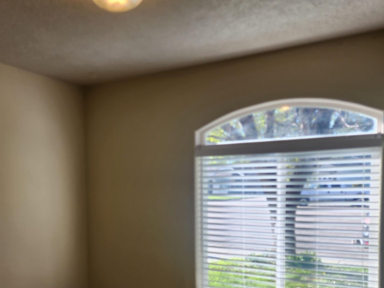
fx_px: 410
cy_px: 208
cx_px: 118
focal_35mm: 37
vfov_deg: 37.9
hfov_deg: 49.0
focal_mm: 6.4
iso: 16
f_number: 1.8
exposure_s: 1/120
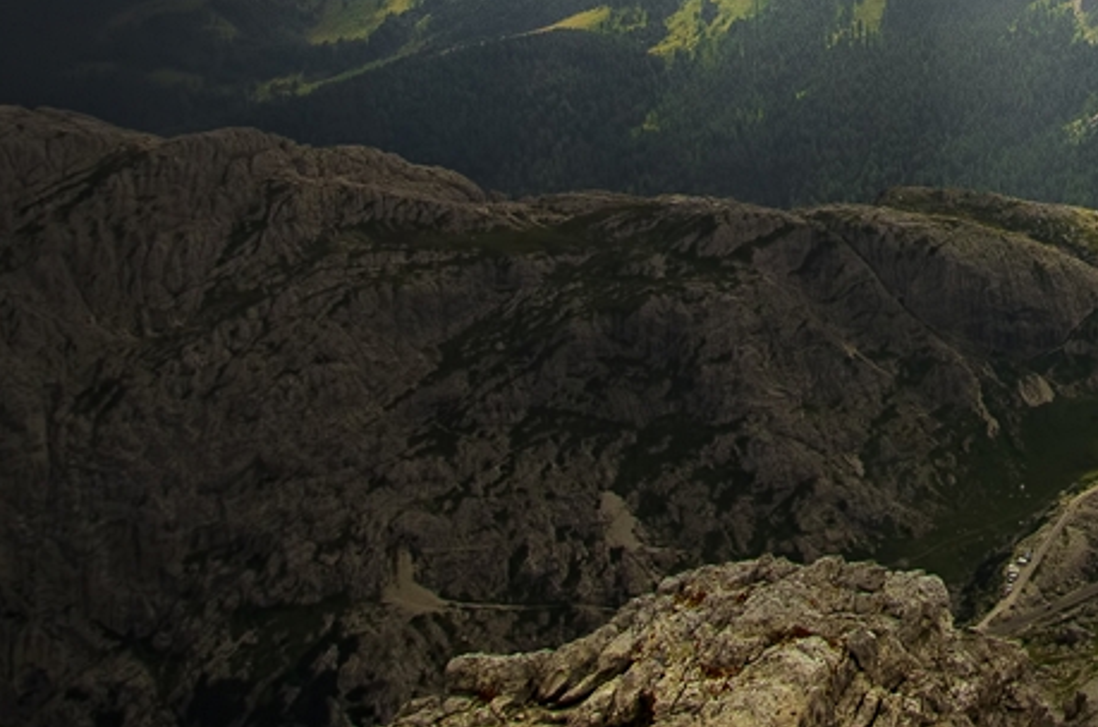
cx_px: 1227
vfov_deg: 23.4
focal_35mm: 49
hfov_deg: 34.5
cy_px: -277
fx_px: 1491
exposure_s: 1/320
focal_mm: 10
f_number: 14
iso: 160
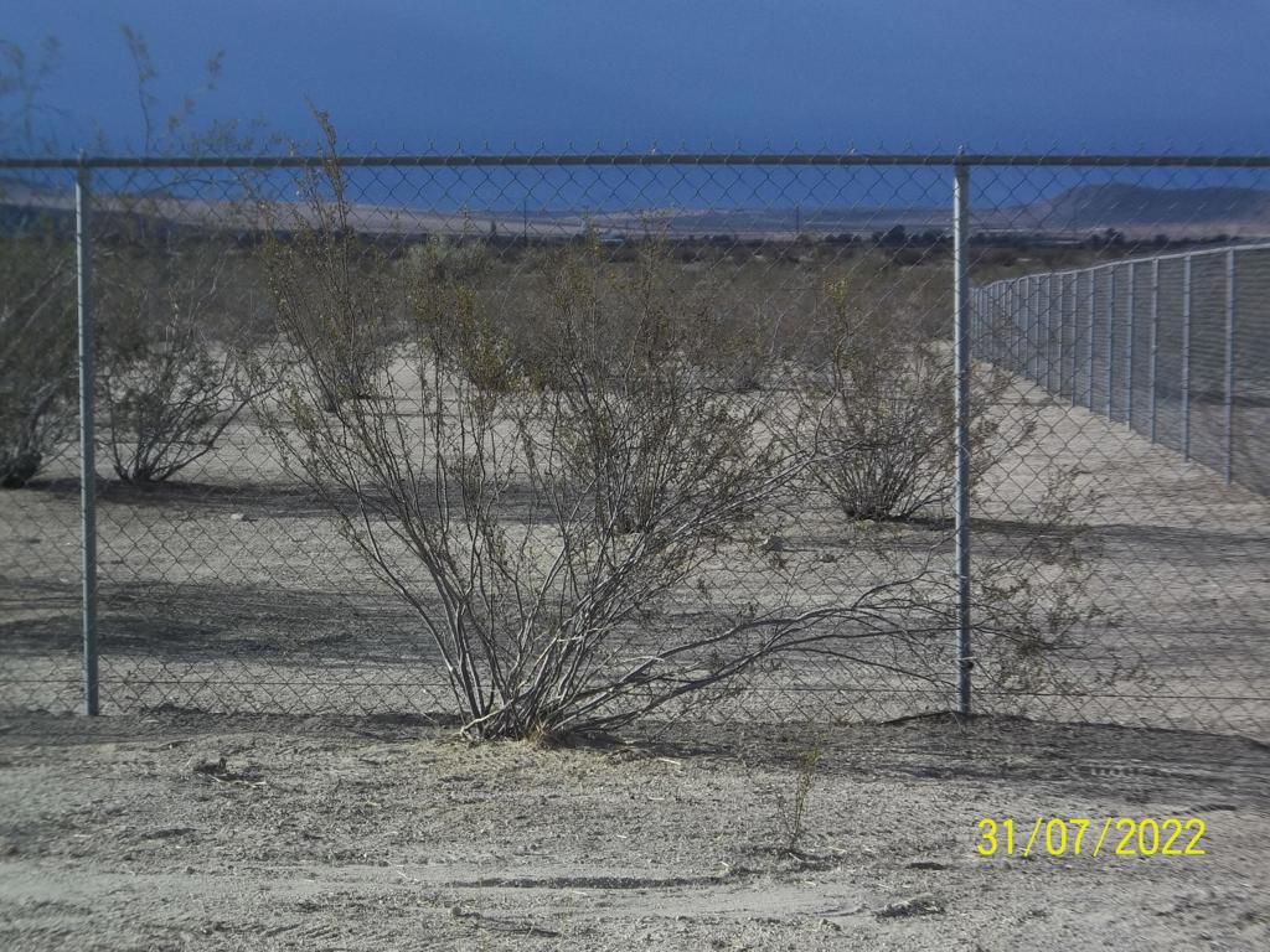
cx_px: 635
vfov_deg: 19.9
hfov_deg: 26.3
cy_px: 476
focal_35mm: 74
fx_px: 2715
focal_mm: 13.2
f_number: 3.9
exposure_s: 1/800
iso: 80
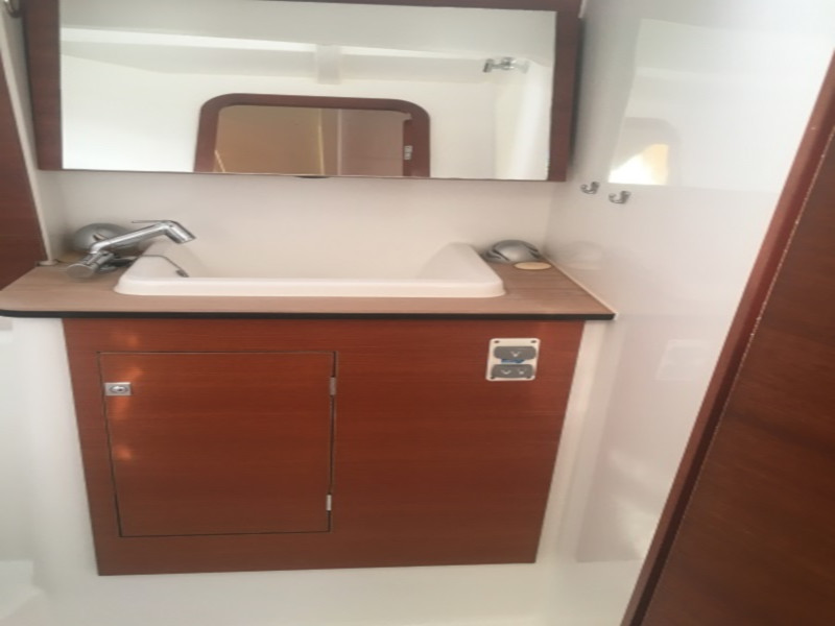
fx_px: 700
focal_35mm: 29
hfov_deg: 61.7
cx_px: 418
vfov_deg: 48.2
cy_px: 313
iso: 32
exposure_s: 1/33
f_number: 2.2
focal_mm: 4.15
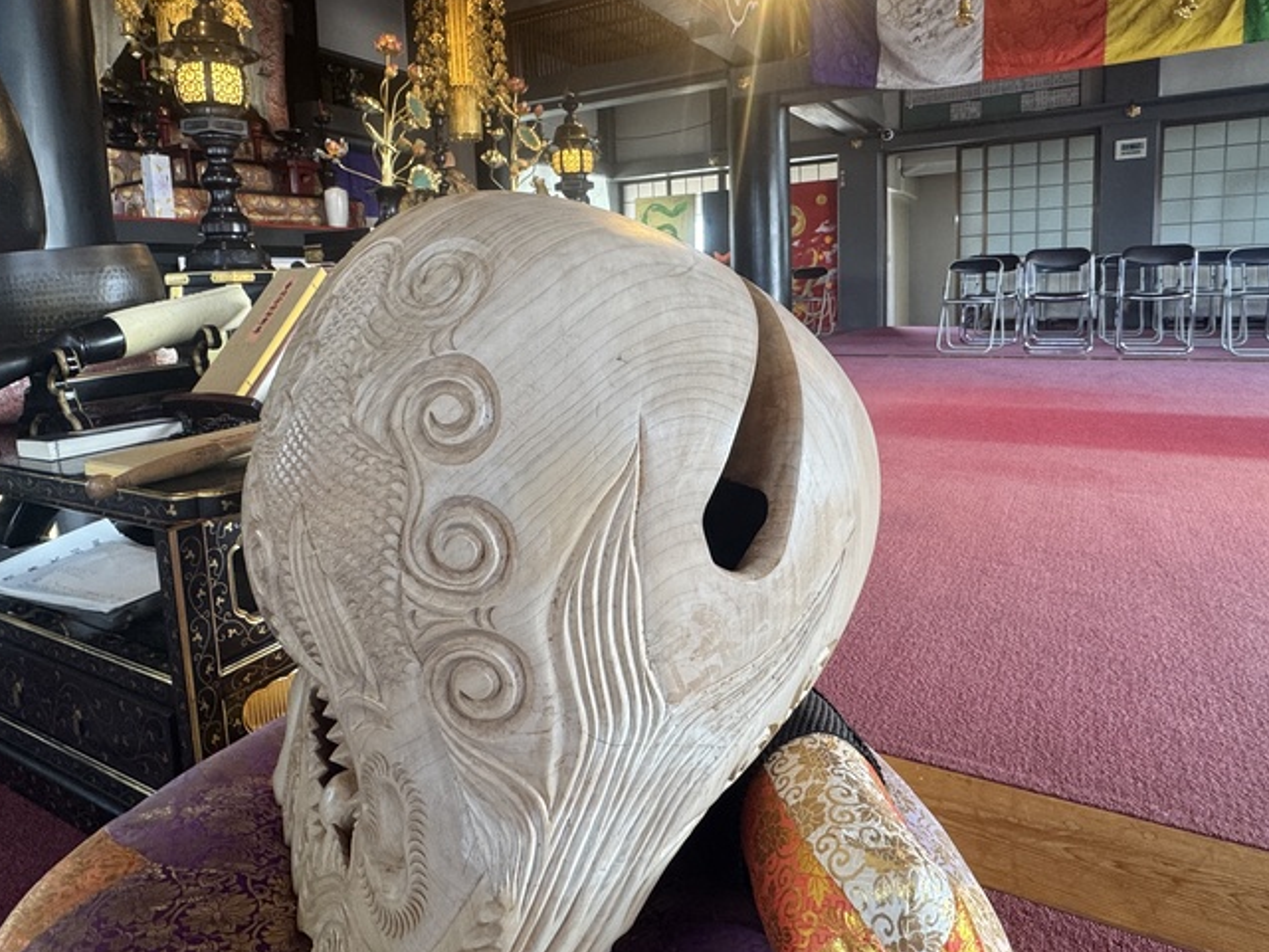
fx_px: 807
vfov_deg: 60.5
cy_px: 376
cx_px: 620
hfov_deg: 76.4
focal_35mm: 22
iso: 200
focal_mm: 2.22
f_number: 2.2
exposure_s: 1/60
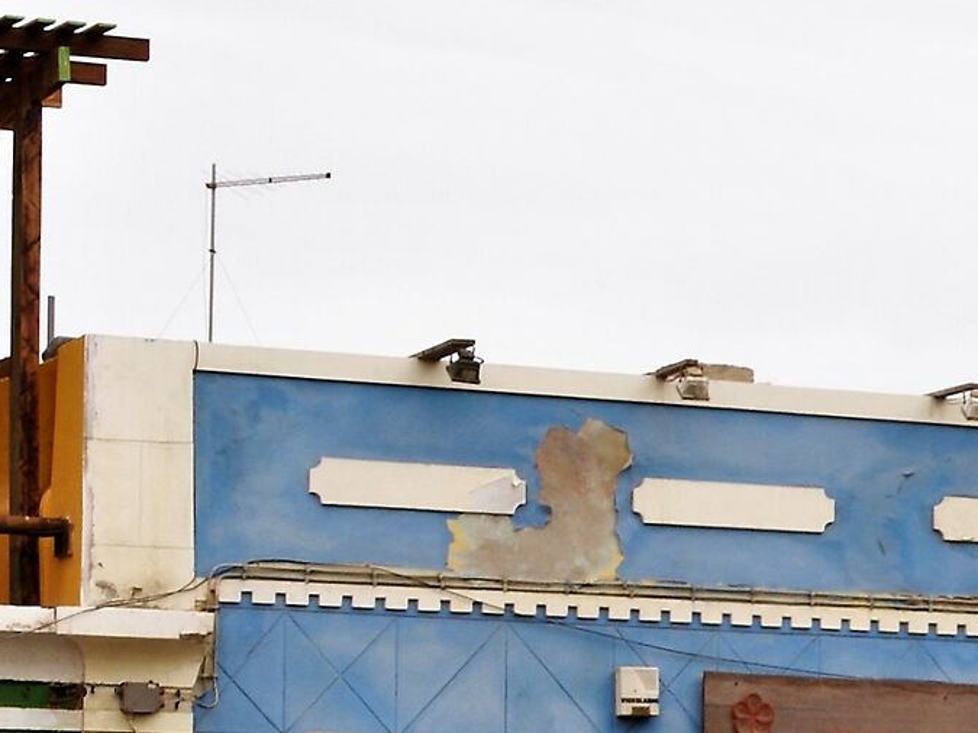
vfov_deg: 9.6
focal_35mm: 154
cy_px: 680
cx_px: 1382
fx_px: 4350
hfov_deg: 12.3
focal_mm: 30
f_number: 11
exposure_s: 1/80
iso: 100
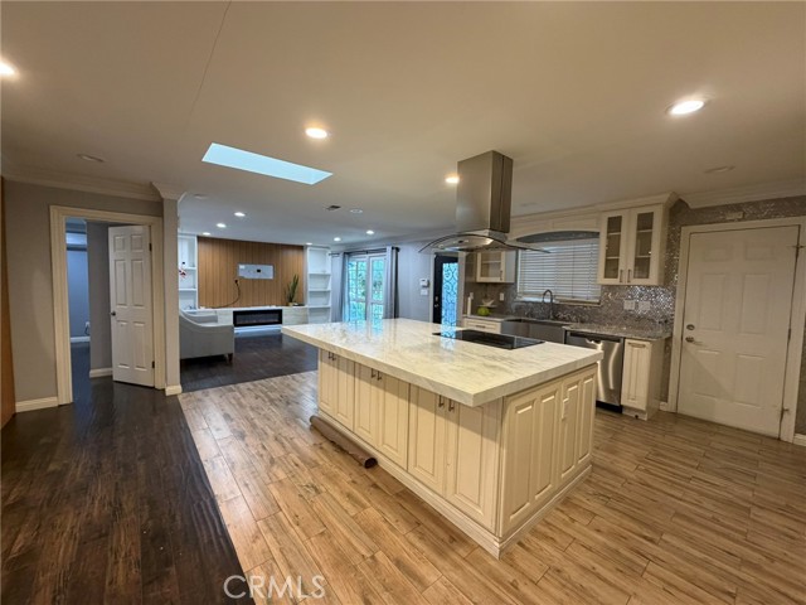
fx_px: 326
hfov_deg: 102.1
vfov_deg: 85.7
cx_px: 403
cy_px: 302
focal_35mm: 14
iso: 250
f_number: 2.2
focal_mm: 2.22
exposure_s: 1/60
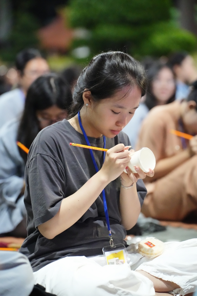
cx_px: 98
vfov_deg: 13.7
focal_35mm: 150
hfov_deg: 9.1
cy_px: 148
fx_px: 1231
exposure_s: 1/125
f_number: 3.5
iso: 20000
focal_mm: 150
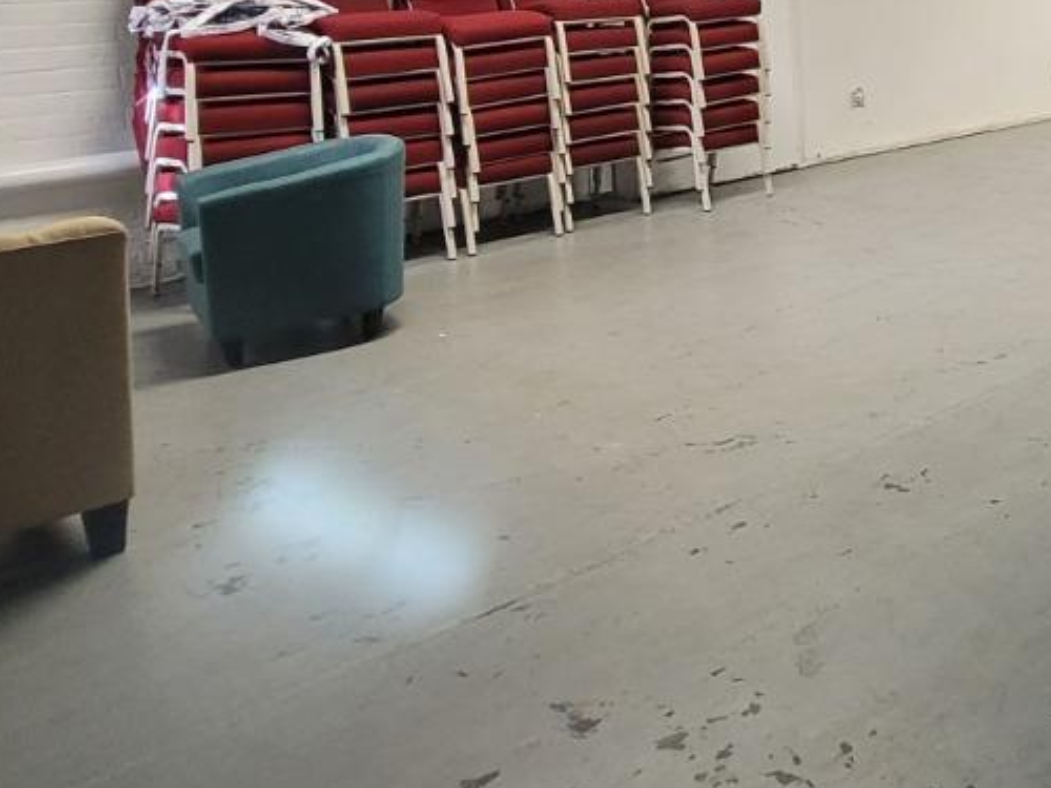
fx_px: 1184
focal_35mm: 39
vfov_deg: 34.5
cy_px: 62
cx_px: 1158
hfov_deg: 39.2
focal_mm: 2.2
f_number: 2.2
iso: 400
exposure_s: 1/30
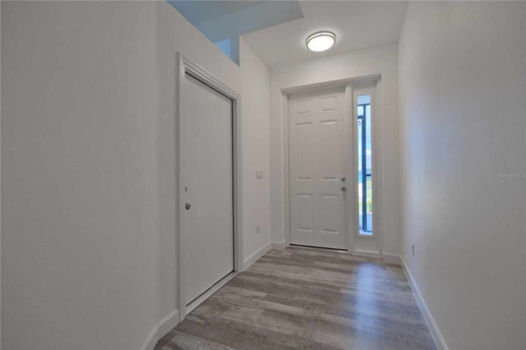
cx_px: 263
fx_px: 219
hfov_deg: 100.4
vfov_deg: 77.3
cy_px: 175
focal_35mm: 15
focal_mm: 9.9
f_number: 5.6
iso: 640
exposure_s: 1/80
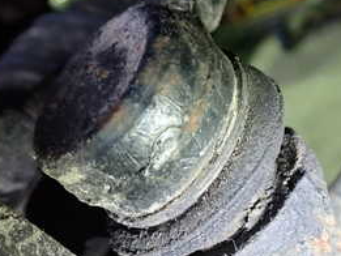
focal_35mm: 69
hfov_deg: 28.0
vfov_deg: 21.3
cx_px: 227
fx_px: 680
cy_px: 149
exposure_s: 1/30
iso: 640
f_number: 2.3
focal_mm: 5.4
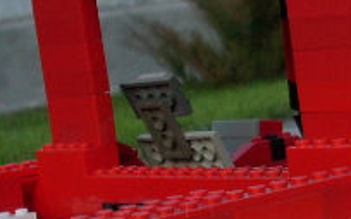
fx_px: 1472
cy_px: 224
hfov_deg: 13.5
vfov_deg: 8.4
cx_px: 318
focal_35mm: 154
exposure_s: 1/30
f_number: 2.8
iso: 104
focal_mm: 6.2
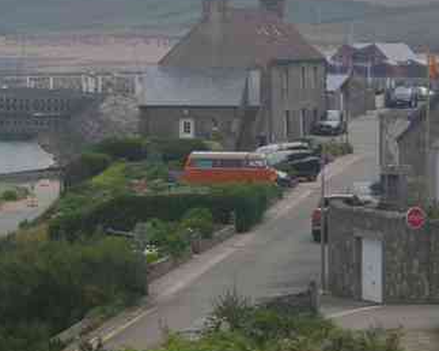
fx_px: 3109
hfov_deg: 8.1
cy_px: 171
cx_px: 217
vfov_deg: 6.5
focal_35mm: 239
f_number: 11
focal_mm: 55
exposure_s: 1/100
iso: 200
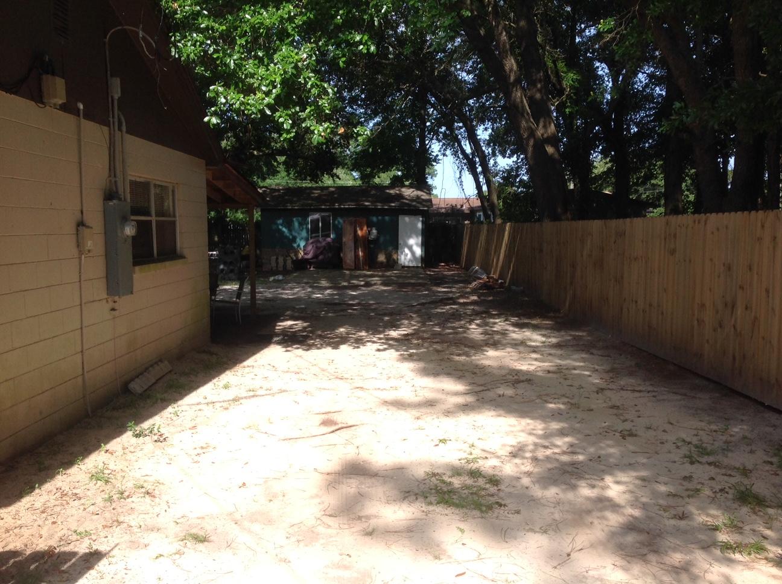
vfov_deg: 40.6
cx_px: 391
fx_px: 790
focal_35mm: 35
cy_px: 292
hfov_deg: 52.7
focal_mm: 4.28
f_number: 2.4
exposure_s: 1/864
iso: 50
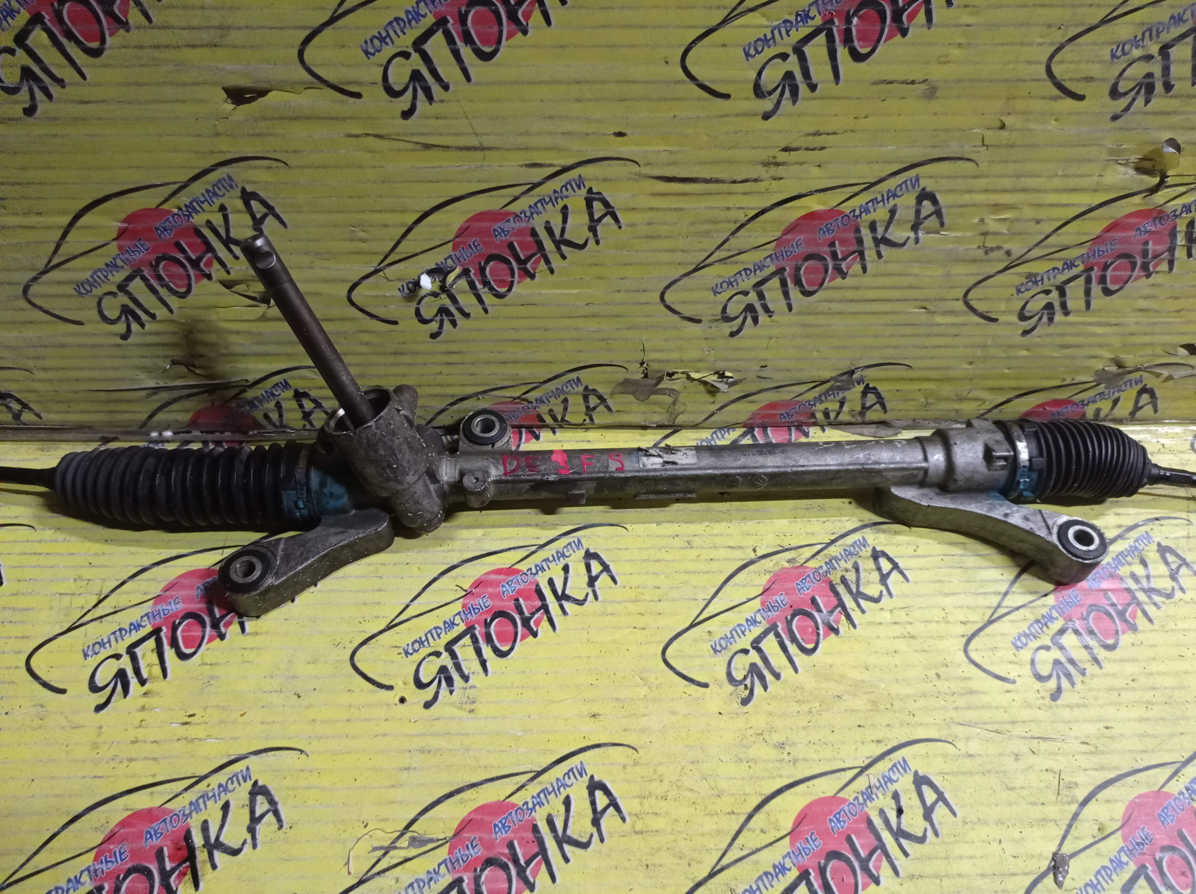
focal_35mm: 28
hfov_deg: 63.5
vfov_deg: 49.7
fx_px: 966
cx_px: 598
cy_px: 447
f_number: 1.79
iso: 620
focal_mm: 4.7
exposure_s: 1/25
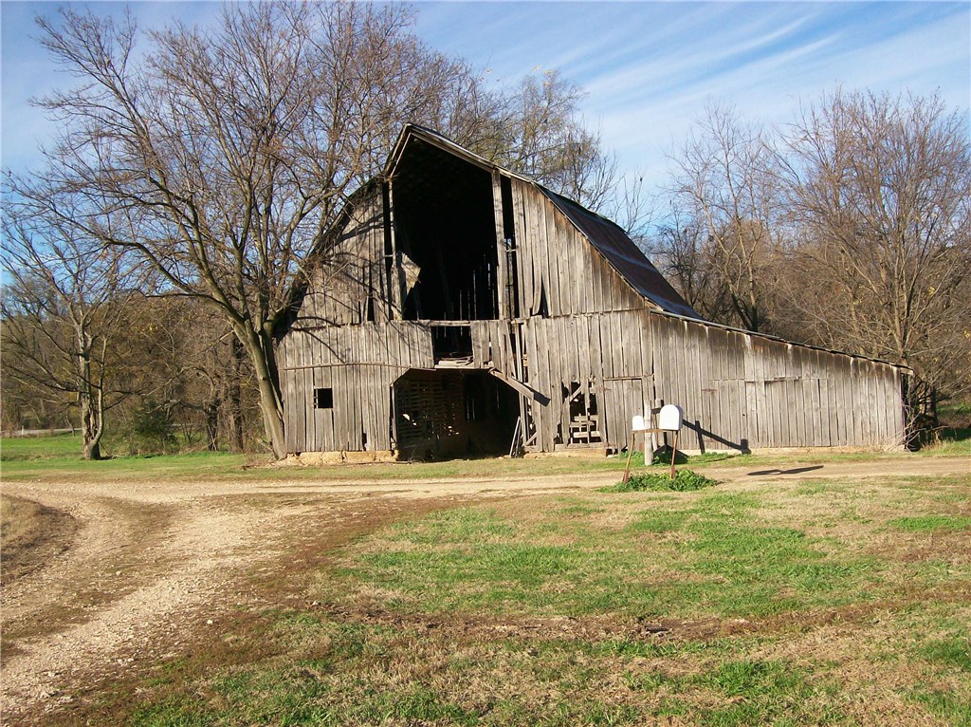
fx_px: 1009
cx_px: 486
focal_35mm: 36
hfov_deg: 51.4
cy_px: 364
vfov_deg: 39.6
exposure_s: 1/386
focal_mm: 6
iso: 80
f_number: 4.8
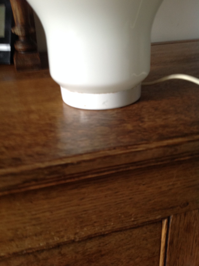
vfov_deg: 52.7
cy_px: 133
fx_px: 269
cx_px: 100
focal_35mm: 35
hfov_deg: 40.6
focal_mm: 4.28
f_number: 2.4
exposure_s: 1/15
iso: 125
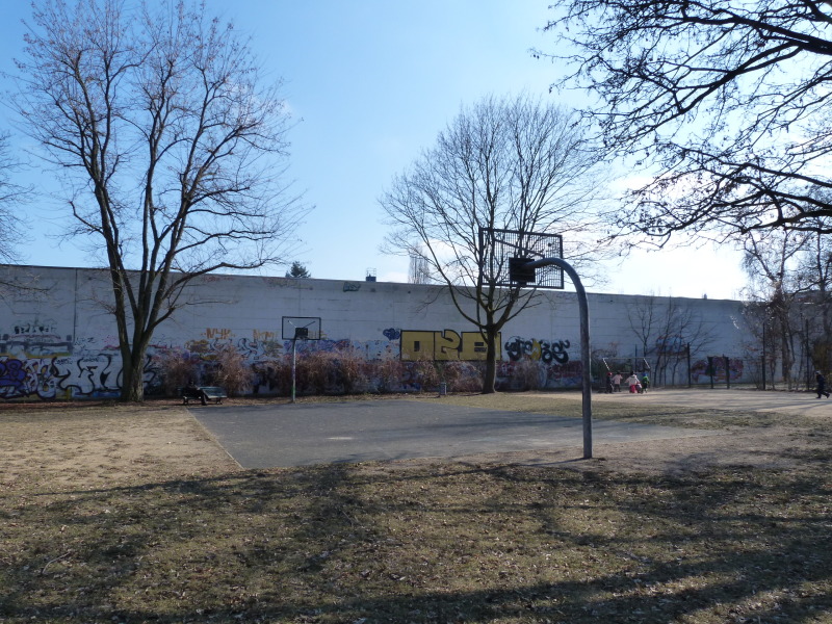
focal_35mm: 25
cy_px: 312
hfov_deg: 69.4
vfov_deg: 54.9
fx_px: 601
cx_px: 416
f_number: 5.6
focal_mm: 4.5
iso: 125
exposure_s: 1/250
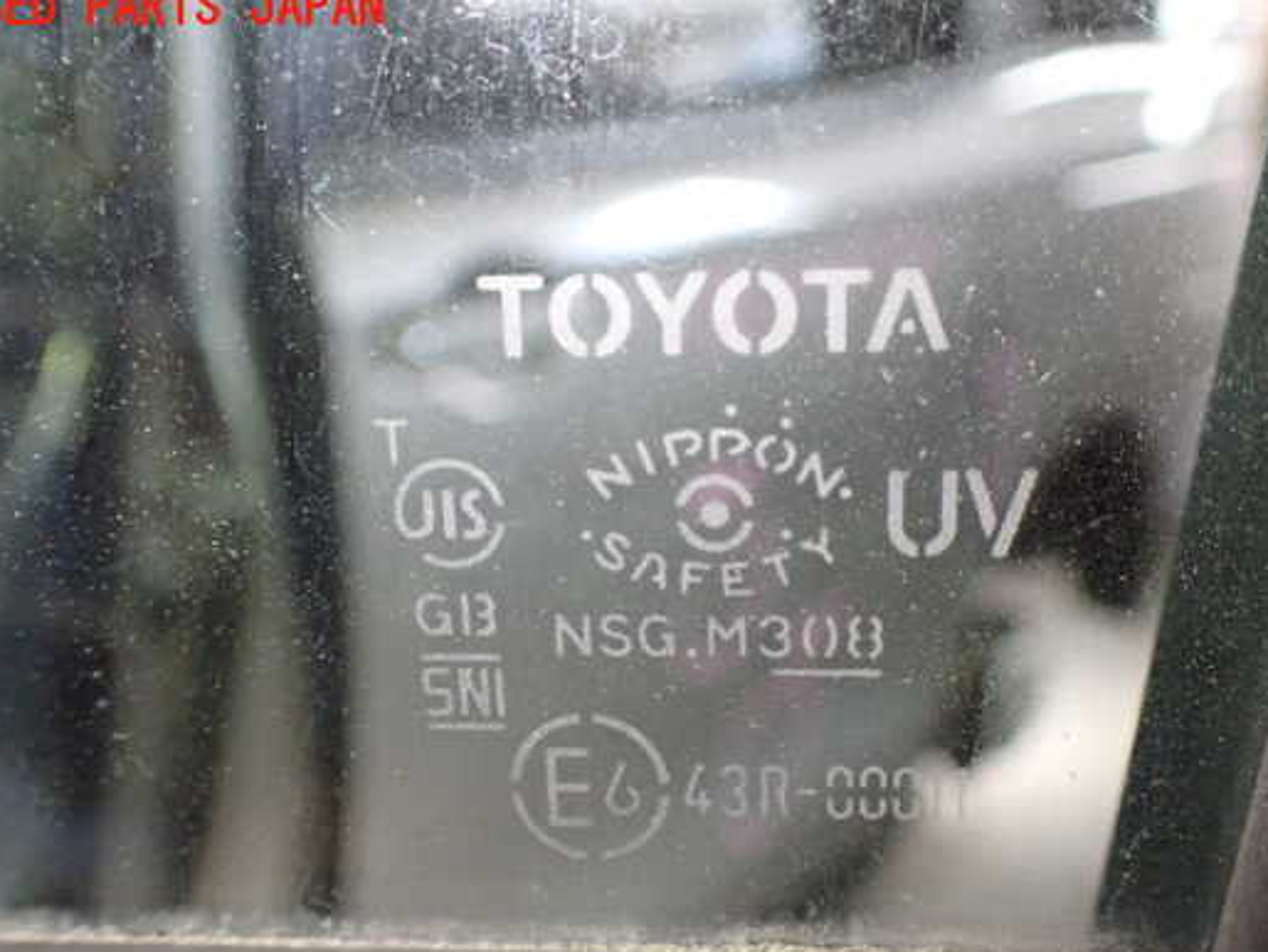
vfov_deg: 40.7
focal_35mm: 35
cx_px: 676
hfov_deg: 52.6
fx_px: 1283
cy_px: 533
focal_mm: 5.4
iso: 800
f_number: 2.3
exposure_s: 1/100
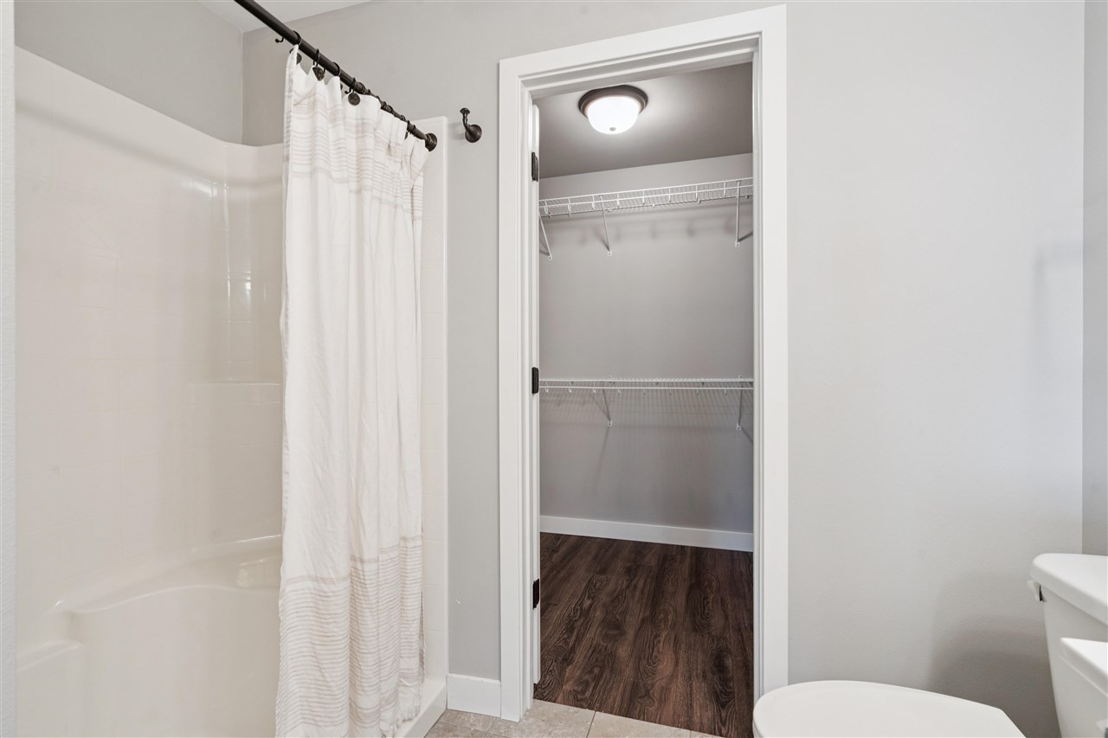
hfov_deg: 96.7
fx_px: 492
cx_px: 554
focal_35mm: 16
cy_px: 369
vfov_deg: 73.7
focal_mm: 16
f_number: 10
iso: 400
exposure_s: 1/3.33
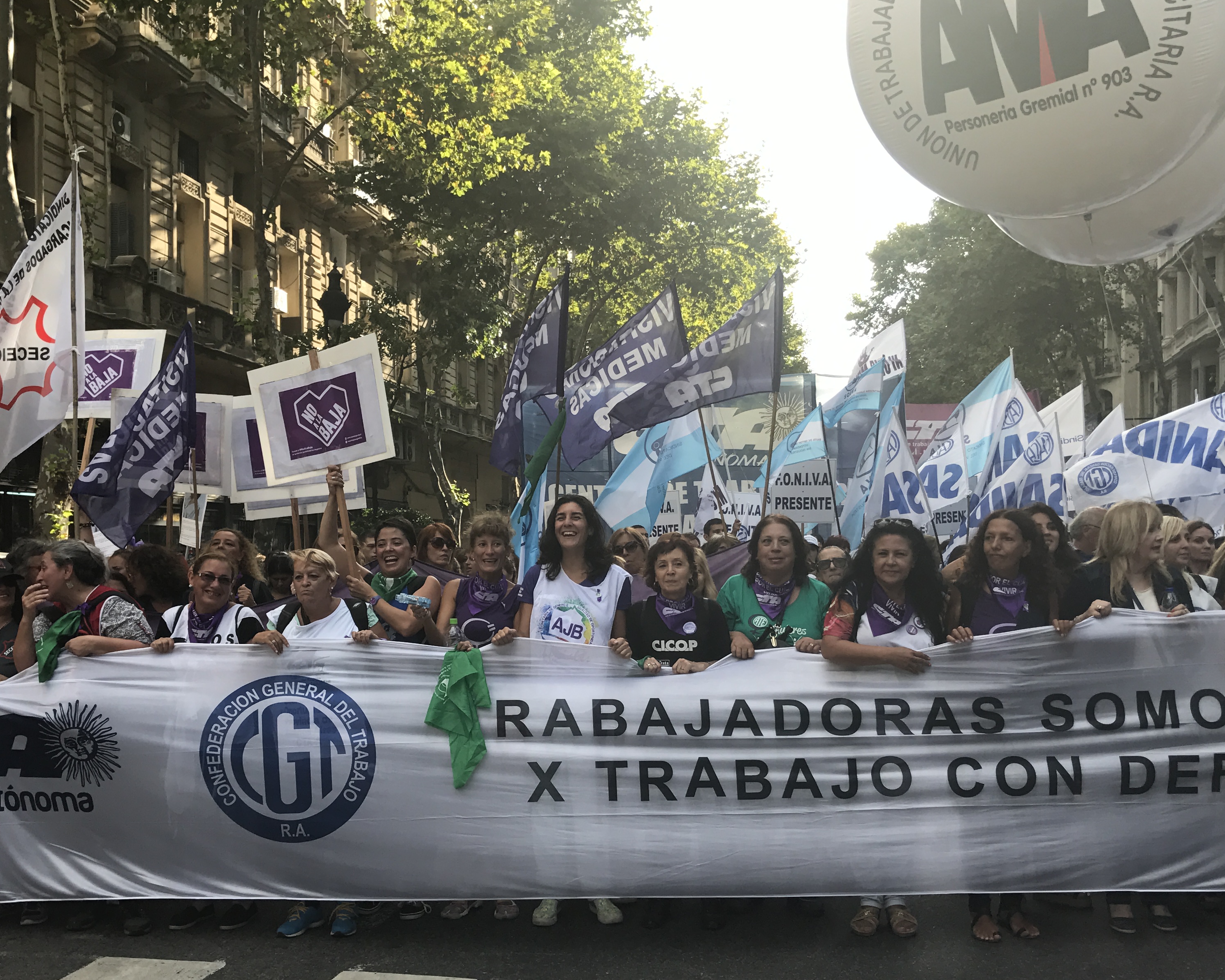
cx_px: 552
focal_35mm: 37
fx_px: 1342
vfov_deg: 40.0
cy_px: 582
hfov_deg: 49.0
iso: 20
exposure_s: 1/517
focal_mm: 3.99
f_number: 1.8
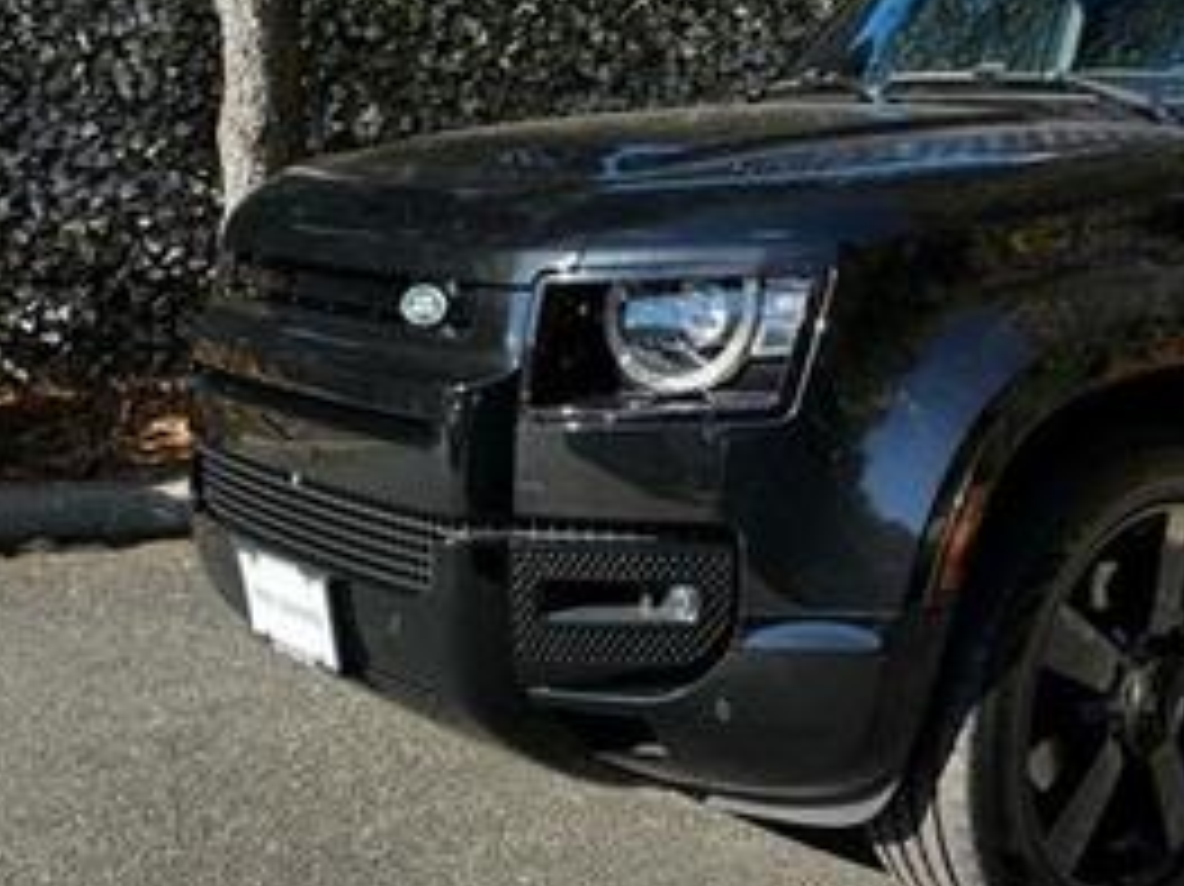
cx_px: 1035
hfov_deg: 38.8
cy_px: 324
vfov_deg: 31.3
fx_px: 1573
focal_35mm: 46
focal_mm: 6.76
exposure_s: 1/756
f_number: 1.78
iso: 80
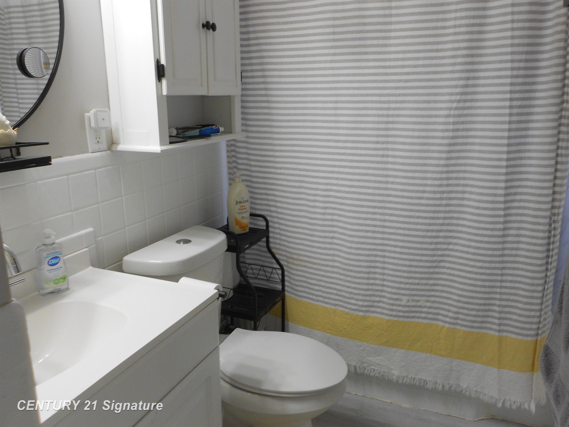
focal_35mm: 29
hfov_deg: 61.7
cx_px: 284
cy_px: 214
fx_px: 477
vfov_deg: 48.2
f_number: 3.4
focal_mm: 5.1
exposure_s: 1/30
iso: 125
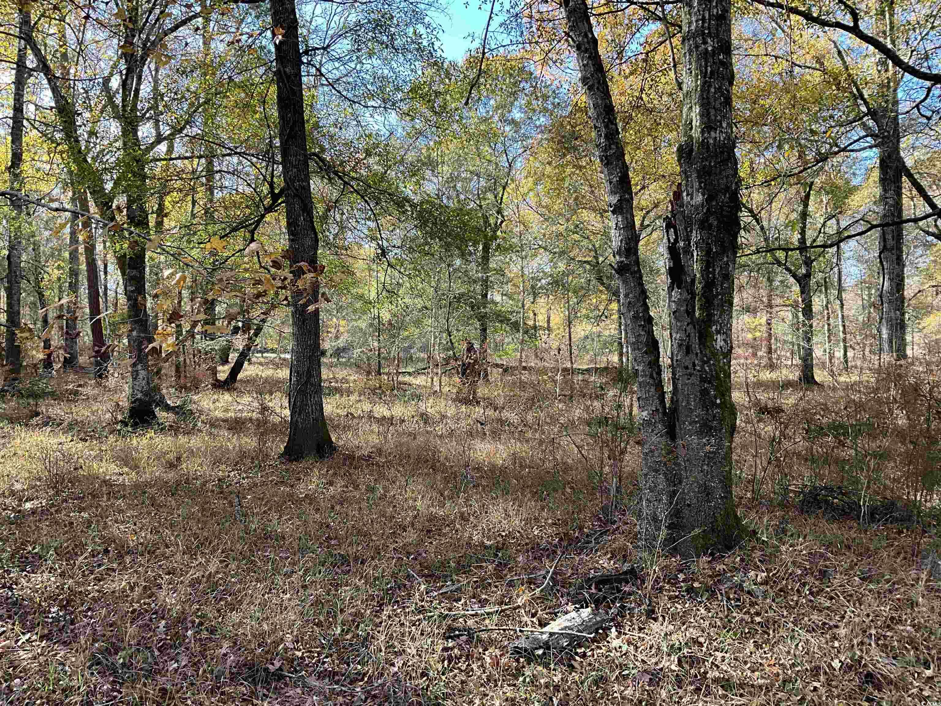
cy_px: 353
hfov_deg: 61.7
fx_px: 788
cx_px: 470
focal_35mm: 29
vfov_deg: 48.2
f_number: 1.8
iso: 20
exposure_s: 1/122
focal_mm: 3
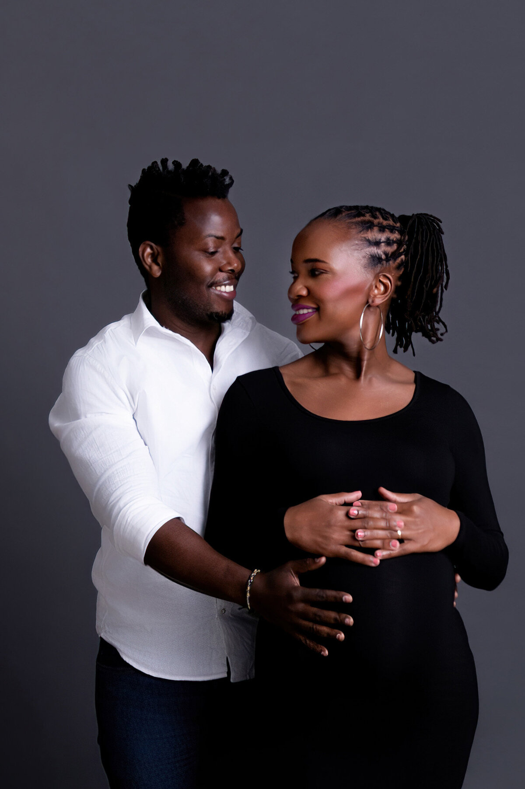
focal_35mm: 45
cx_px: 262
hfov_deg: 29.8
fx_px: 986
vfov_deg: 43.6
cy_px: 394
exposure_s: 1/160
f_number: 8
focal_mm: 45
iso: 200
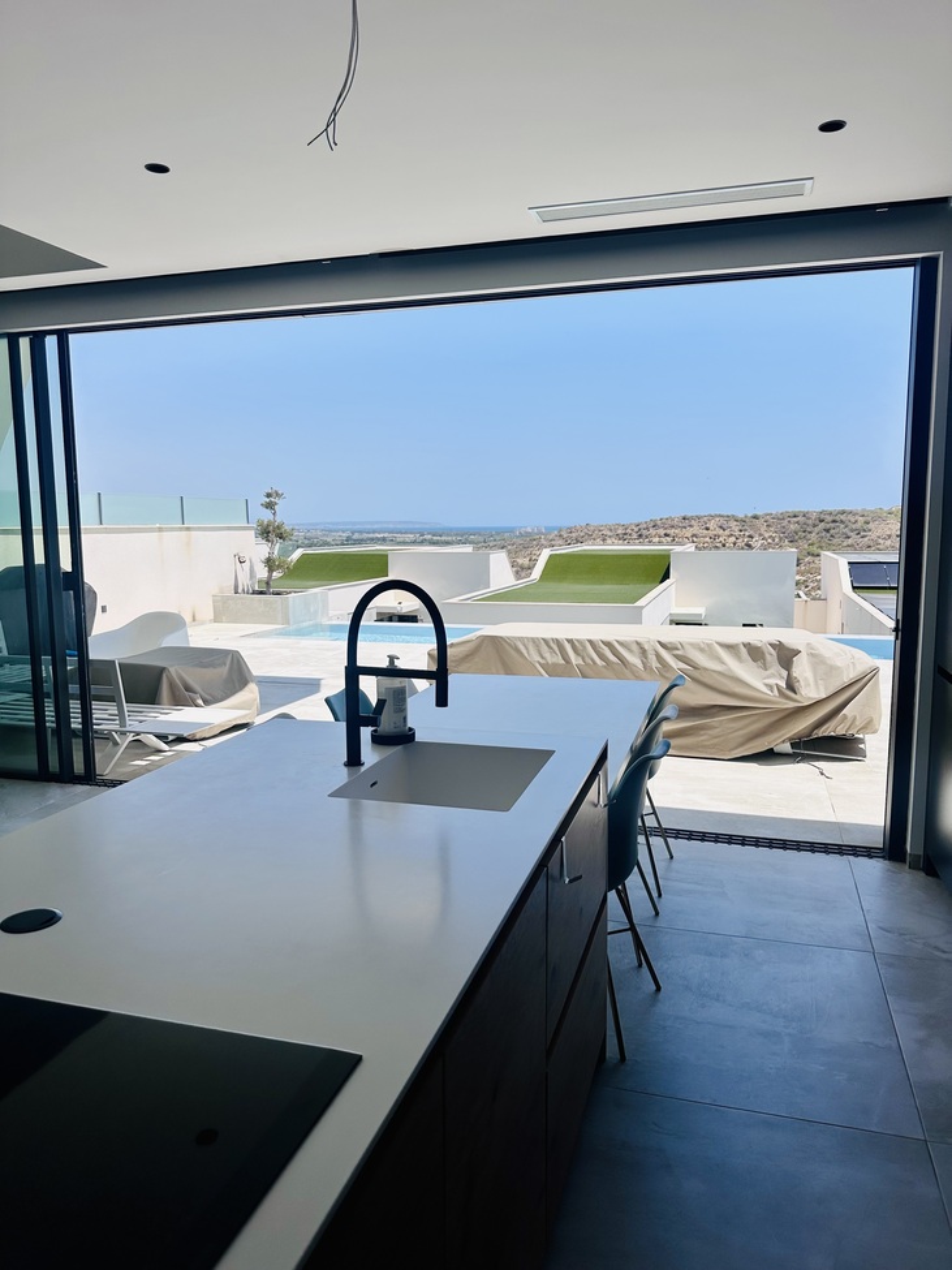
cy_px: 635
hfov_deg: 56.8
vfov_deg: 71.6
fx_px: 880
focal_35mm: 24
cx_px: 476
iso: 80
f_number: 1.78
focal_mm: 6.86
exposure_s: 1/6211
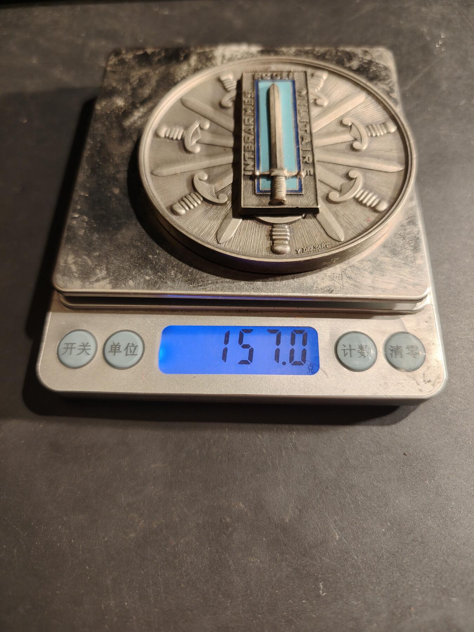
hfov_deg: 58.9
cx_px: 237
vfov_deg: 73.9
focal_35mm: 23
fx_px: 420
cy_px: 316
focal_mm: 6.06
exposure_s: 1/200
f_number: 1.6
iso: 250
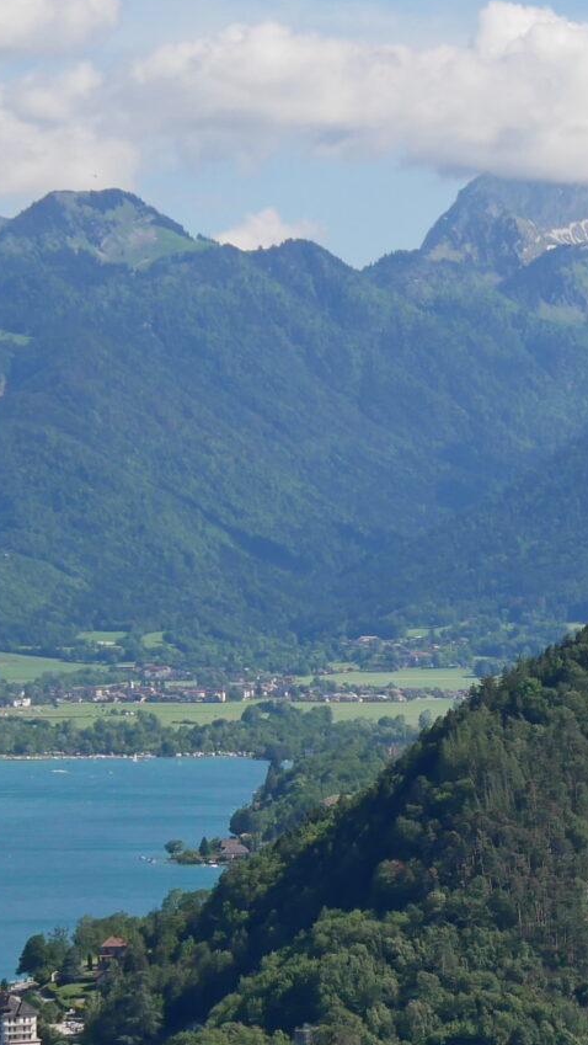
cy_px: 455
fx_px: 5097
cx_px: 674
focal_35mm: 184
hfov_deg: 6.6
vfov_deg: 11.7
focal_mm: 28
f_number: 5.1
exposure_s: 1/1300
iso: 200
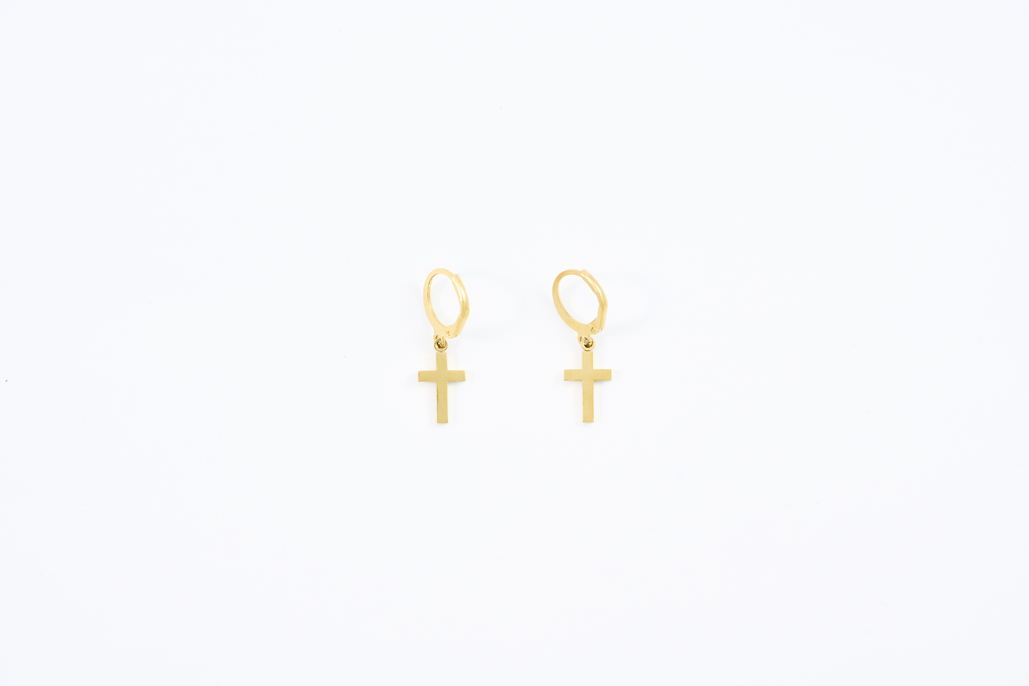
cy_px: 343
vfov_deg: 13.0
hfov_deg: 19.5
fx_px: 3001
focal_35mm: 105
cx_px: 514
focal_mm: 105
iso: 200
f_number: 7.1
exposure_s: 1/100
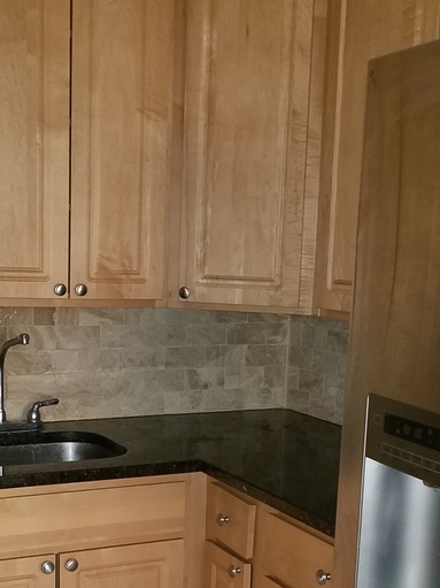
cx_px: 273
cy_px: 433
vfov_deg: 34.3
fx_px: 933
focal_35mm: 55
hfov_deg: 26.5
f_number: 1.7
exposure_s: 1/10
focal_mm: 4.2
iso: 160
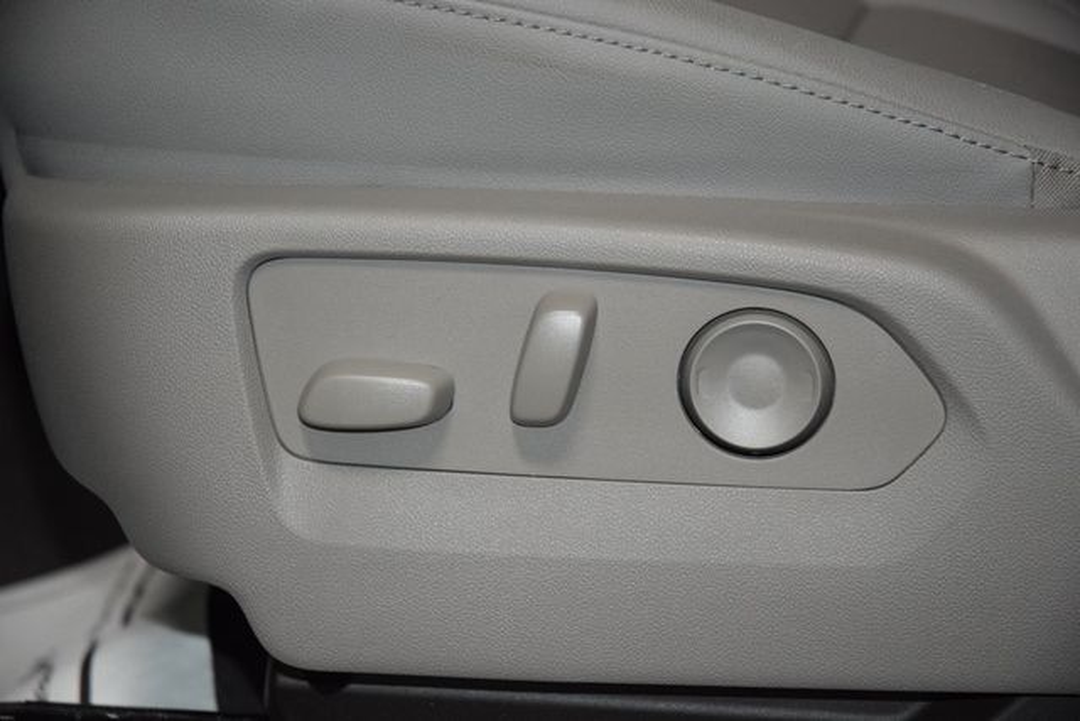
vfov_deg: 13.0
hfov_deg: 19.5
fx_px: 3151
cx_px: 540
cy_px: 360
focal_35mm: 105
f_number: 4.5
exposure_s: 1/125
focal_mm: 70
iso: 2000
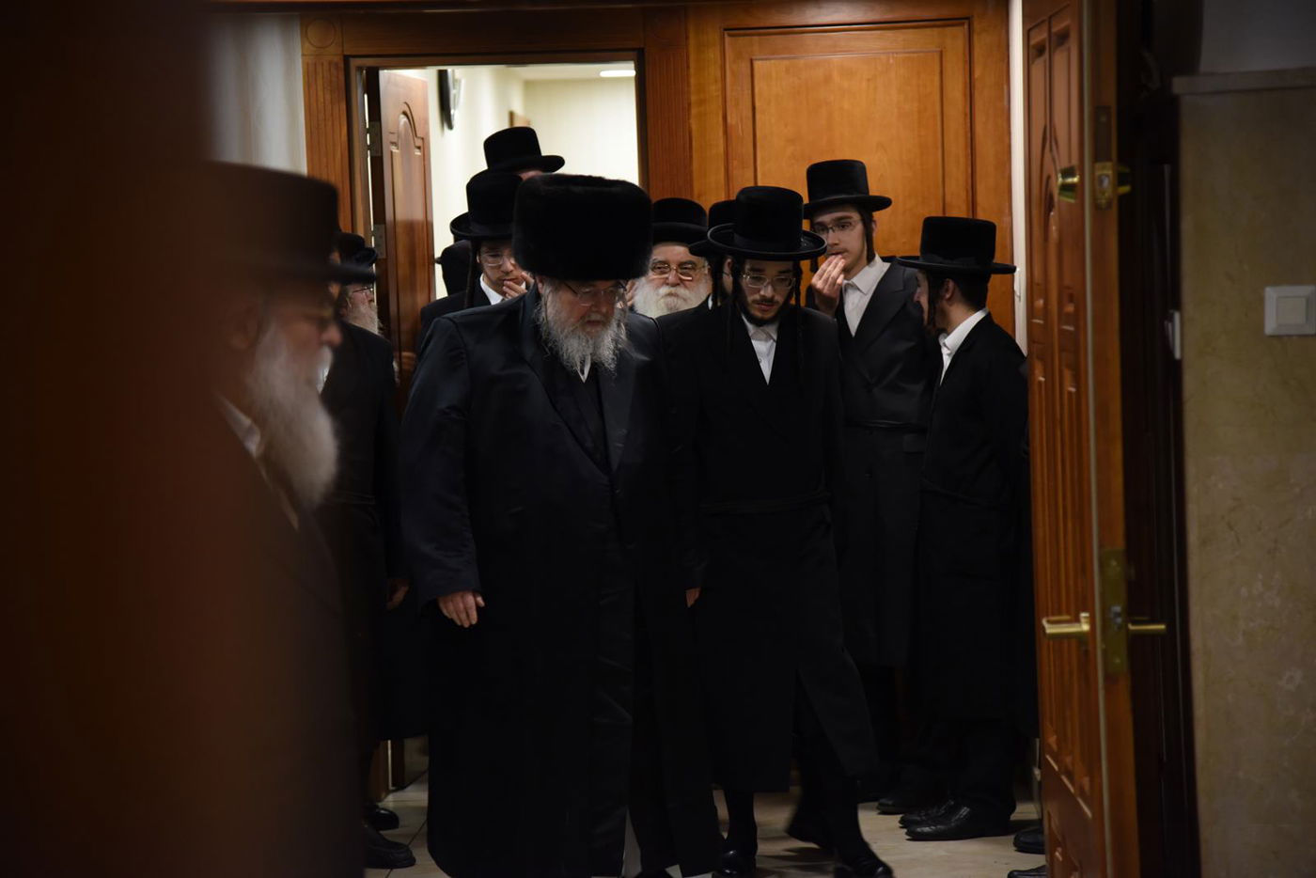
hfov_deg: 19.5
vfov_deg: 13.0
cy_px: 439
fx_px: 3839
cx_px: 658
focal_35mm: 105
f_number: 4
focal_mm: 105
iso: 1600
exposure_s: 1/100
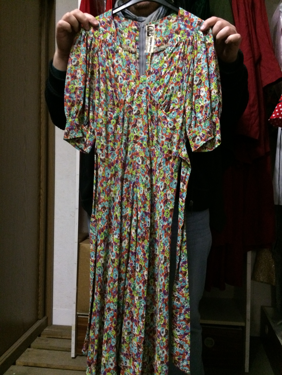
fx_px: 315
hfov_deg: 48.2
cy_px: 188
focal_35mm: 29
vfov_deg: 61.7
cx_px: 141
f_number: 2.2
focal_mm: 4.15
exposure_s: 1/17
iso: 320
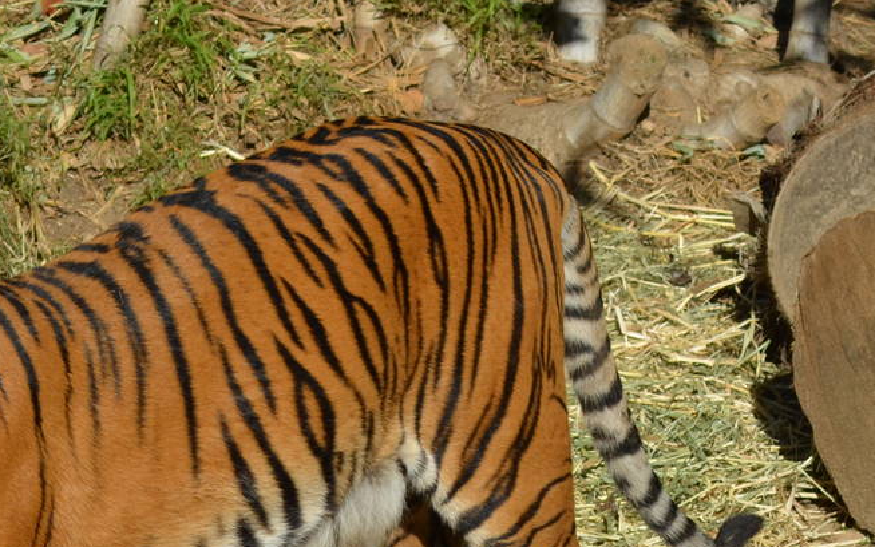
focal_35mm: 448
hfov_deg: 4.7
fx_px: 10685
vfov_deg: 2.9
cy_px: 579
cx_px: 8
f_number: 7.1
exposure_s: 1/800
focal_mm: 120
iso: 200
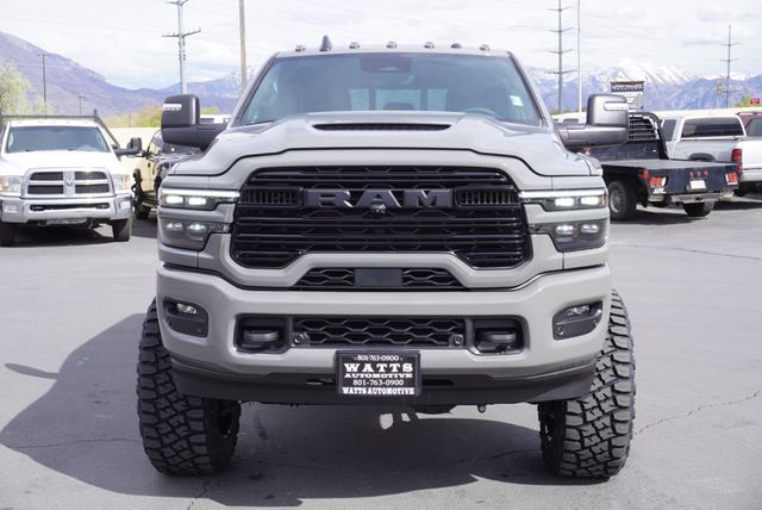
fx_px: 985
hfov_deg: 42.3
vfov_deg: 29.0
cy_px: 255
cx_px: 381
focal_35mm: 46
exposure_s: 1/100
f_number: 9
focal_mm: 31
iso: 100
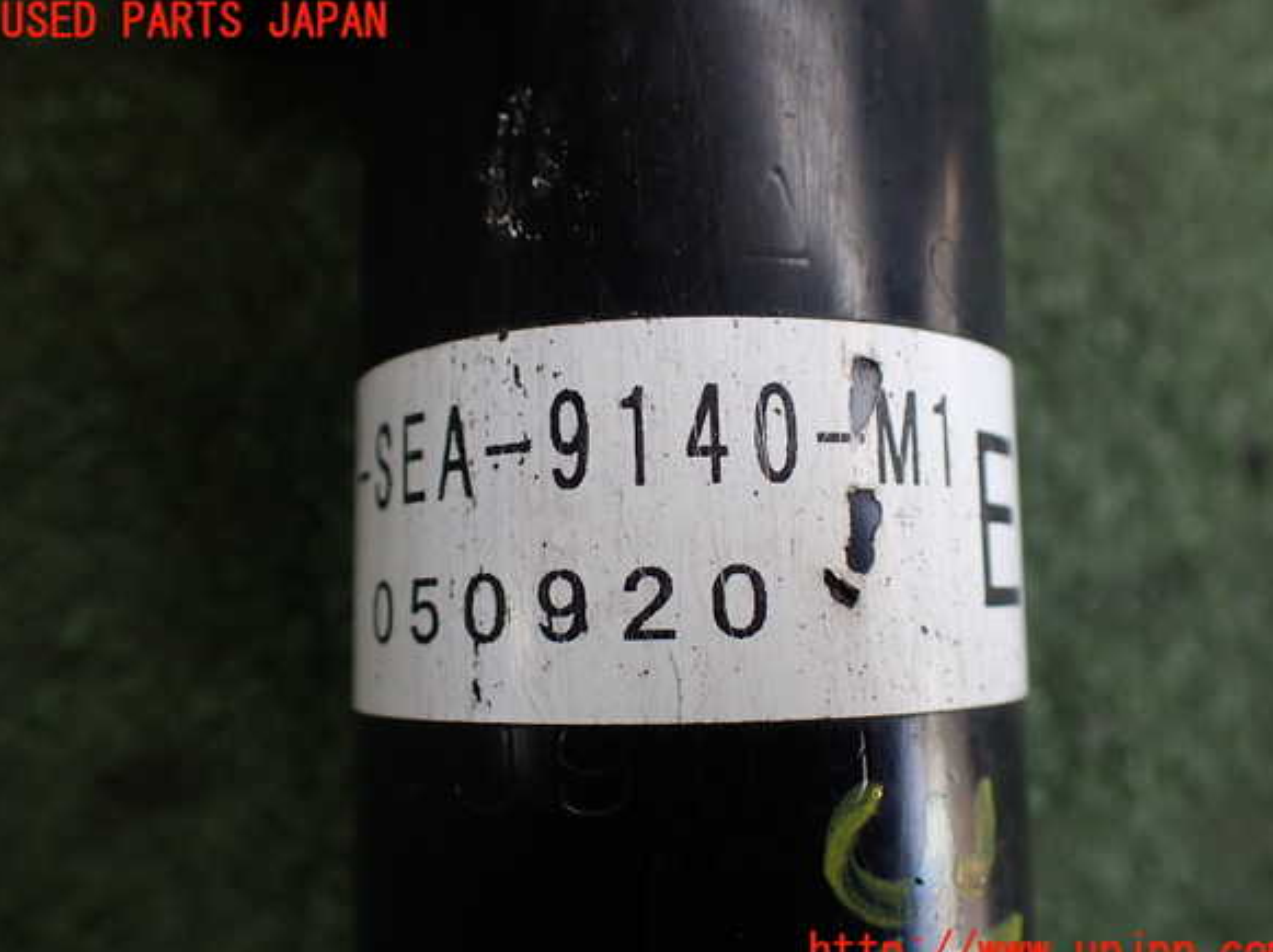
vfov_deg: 45.4
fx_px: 1139
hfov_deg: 58.4
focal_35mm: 31
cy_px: 488
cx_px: 646
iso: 100
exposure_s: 1/160
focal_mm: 5.4
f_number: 2.3
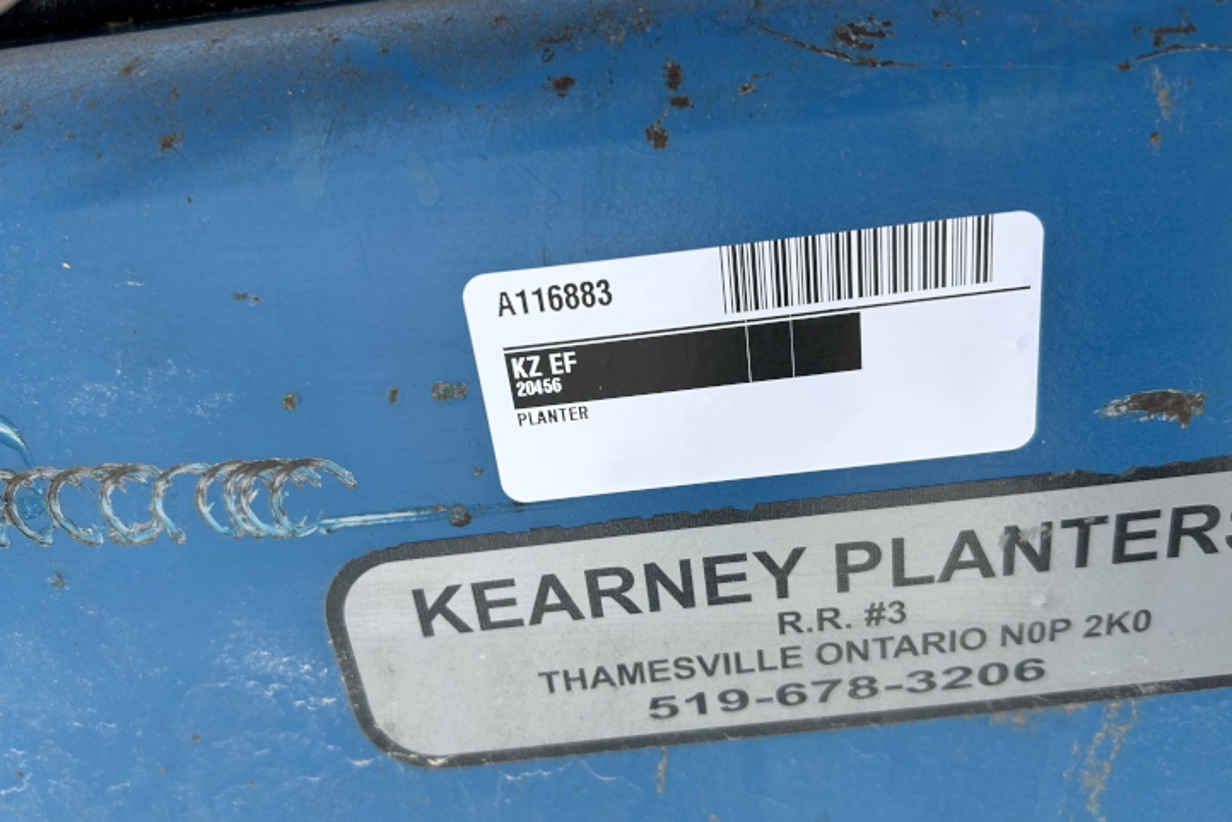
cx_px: 656
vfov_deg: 43.6
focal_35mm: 30
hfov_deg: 61.9
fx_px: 1027
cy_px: 437
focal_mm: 5.7
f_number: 1.5
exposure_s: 1/2695
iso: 50
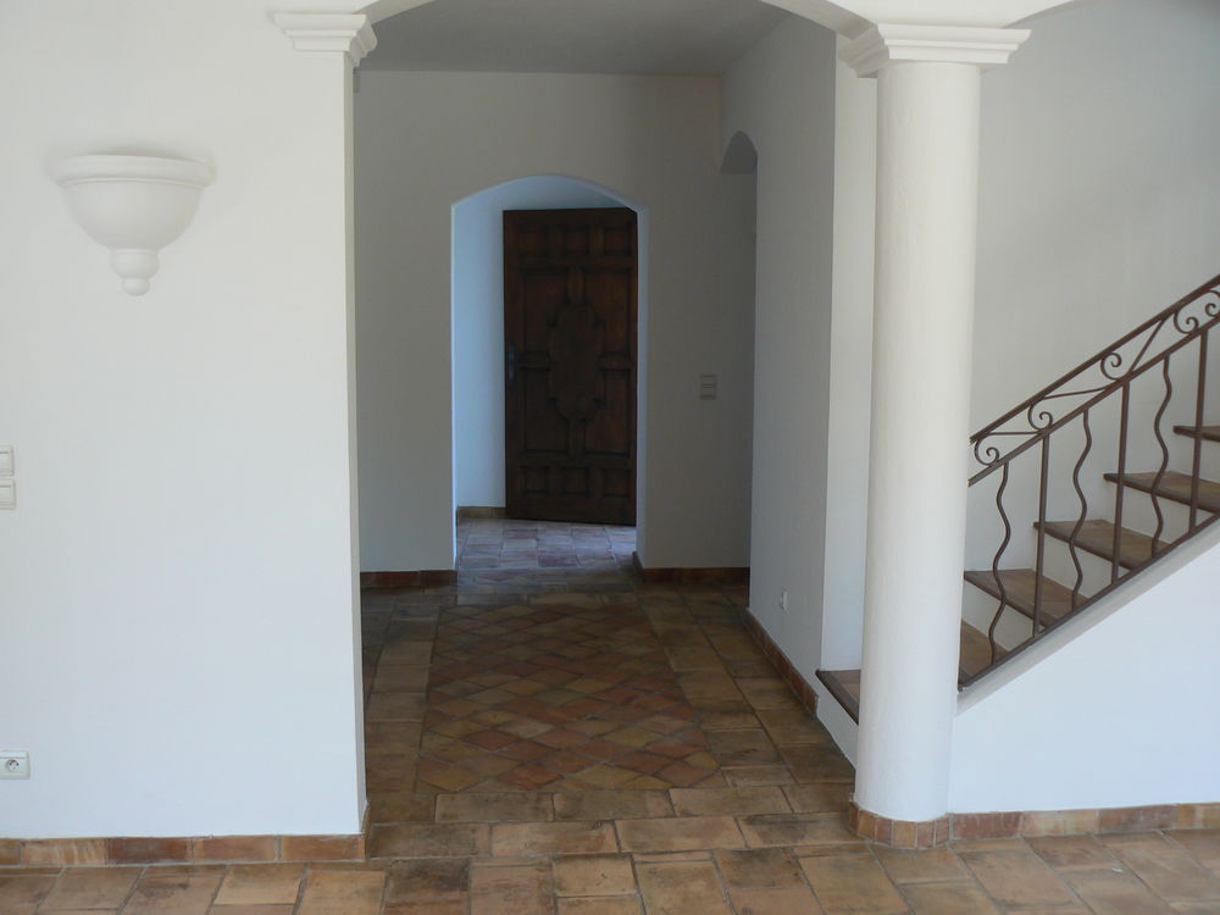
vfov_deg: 39.7
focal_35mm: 36
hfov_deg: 51.4
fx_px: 1269
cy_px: 458
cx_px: 610
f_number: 3.2
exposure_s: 1/60
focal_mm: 6
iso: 80
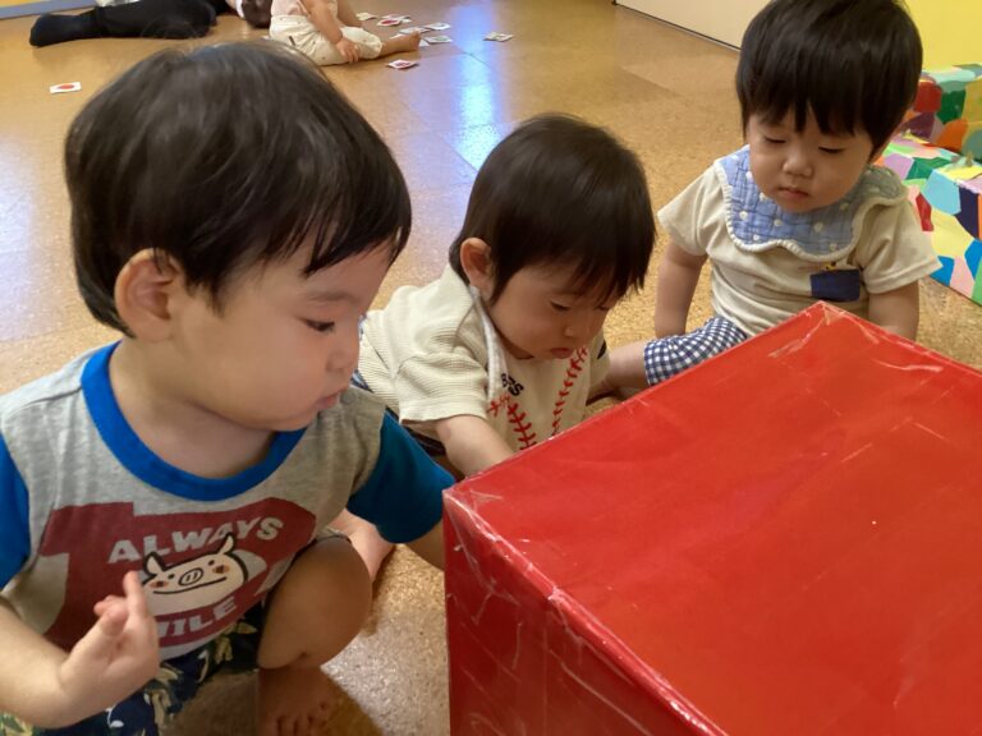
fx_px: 879
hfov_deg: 58.4
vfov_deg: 45.4
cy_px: 368
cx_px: 491
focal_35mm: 31
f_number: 2.4
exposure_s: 1/60
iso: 400
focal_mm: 3.3
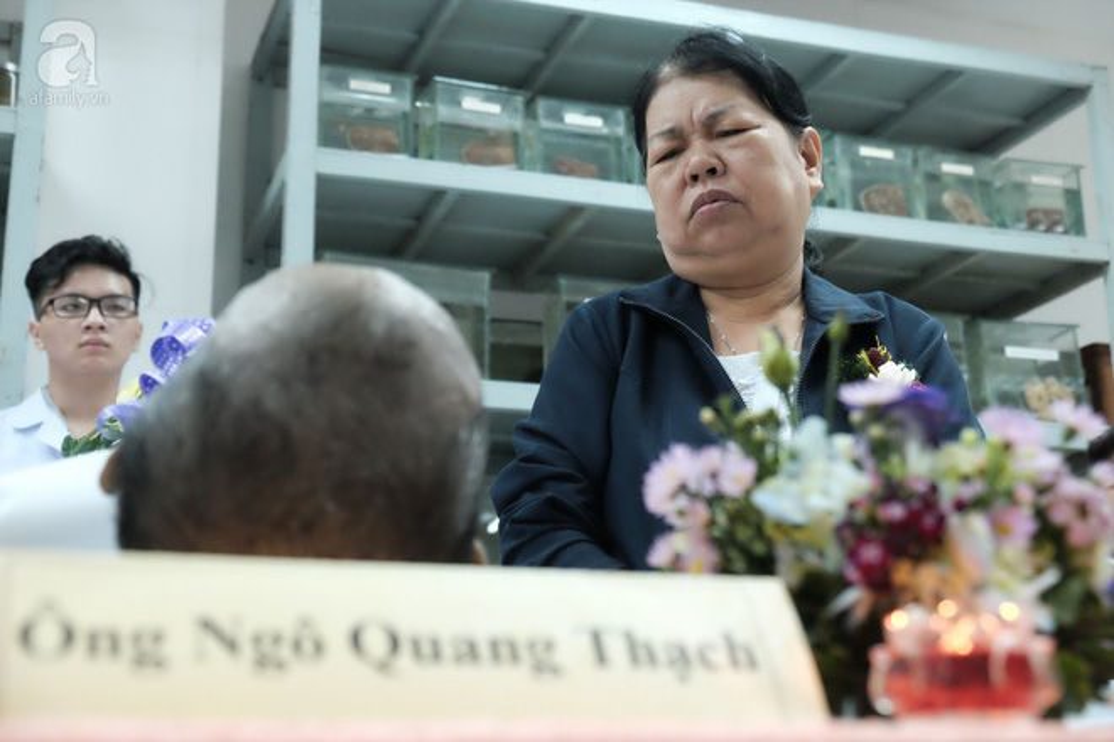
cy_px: 371
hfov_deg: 38.2
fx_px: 1609
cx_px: 557
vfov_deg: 26.0
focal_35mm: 52
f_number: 4.3
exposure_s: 1/90
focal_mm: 34.5
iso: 6400
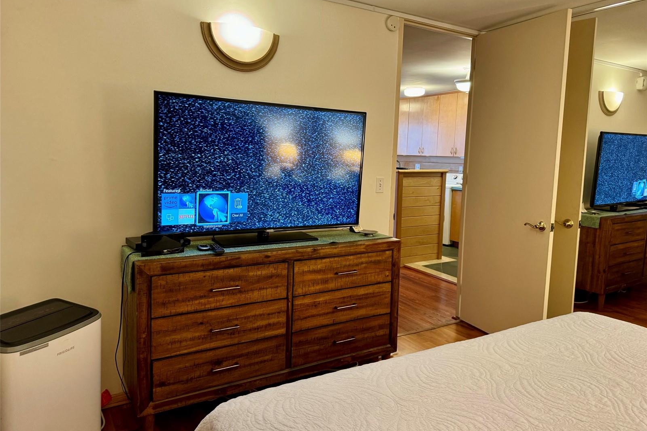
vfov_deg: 51.2
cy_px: 200
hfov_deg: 71.5
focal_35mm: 25
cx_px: 324
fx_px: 449
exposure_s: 1/60
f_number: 1.78
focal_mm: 6.76
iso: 320
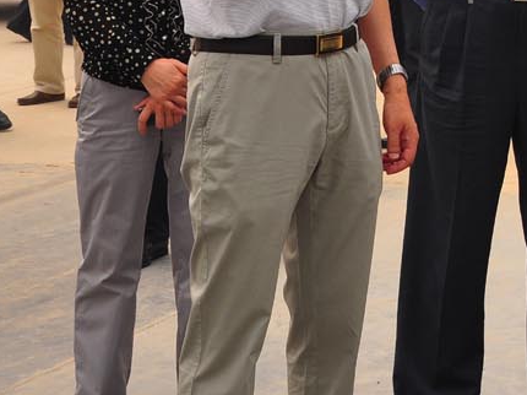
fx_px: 2024
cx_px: 648
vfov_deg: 10.9
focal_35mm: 133
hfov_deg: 14.3
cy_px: -86
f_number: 8
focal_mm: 28
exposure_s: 1/500
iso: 250
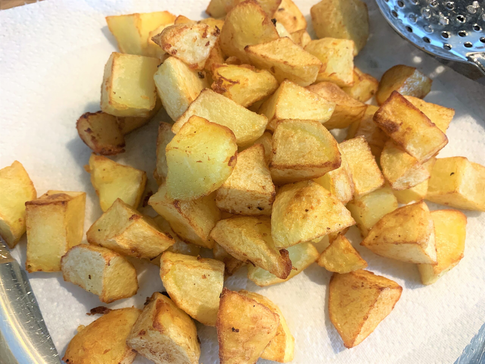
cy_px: 182
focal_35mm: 26
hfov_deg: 67.3
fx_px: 364
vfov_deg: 53.1
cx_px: 242
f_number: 1.8
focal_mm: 4.25
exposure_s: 1/50
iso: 320
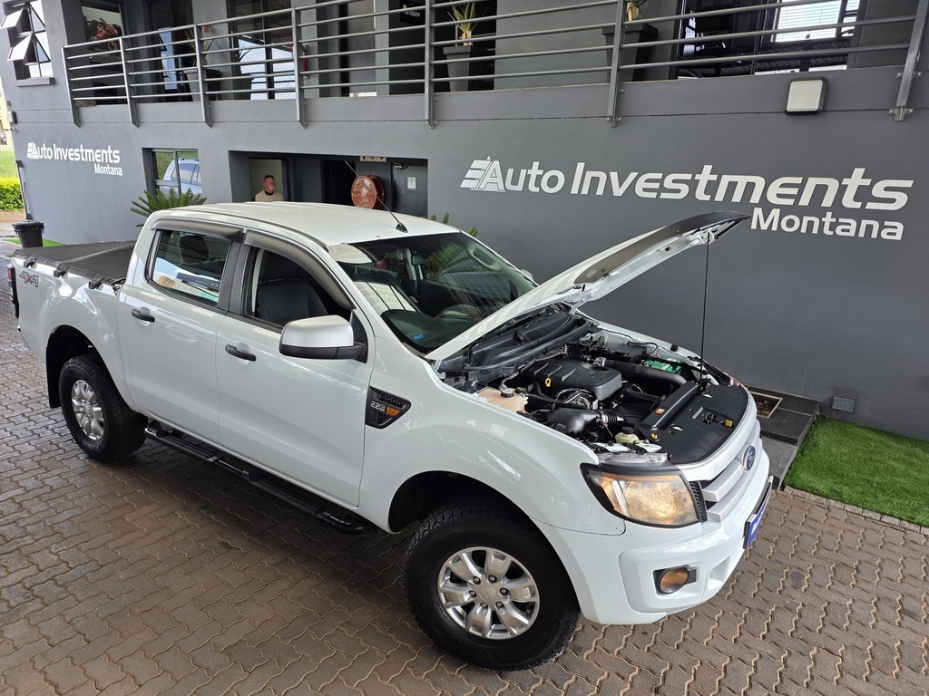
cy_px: 348
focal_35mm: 23
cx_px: 464
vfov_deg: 58.9
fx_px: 617
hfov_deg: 73.9
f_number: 1.7
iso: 64
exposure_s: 1/180
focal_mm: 6.25
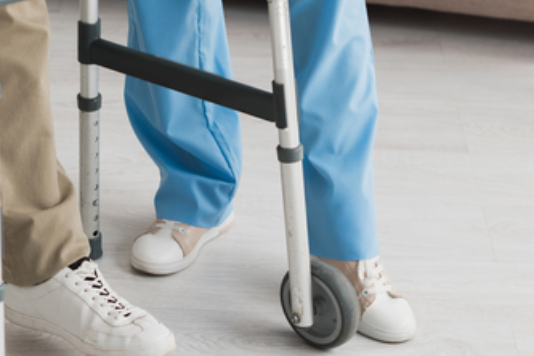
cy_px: 73
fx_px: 2225
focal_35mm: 150
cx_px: 84
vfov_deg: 9.1
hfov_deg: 13.6
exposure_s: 1/400
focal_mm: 50
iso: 160
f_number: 3.2
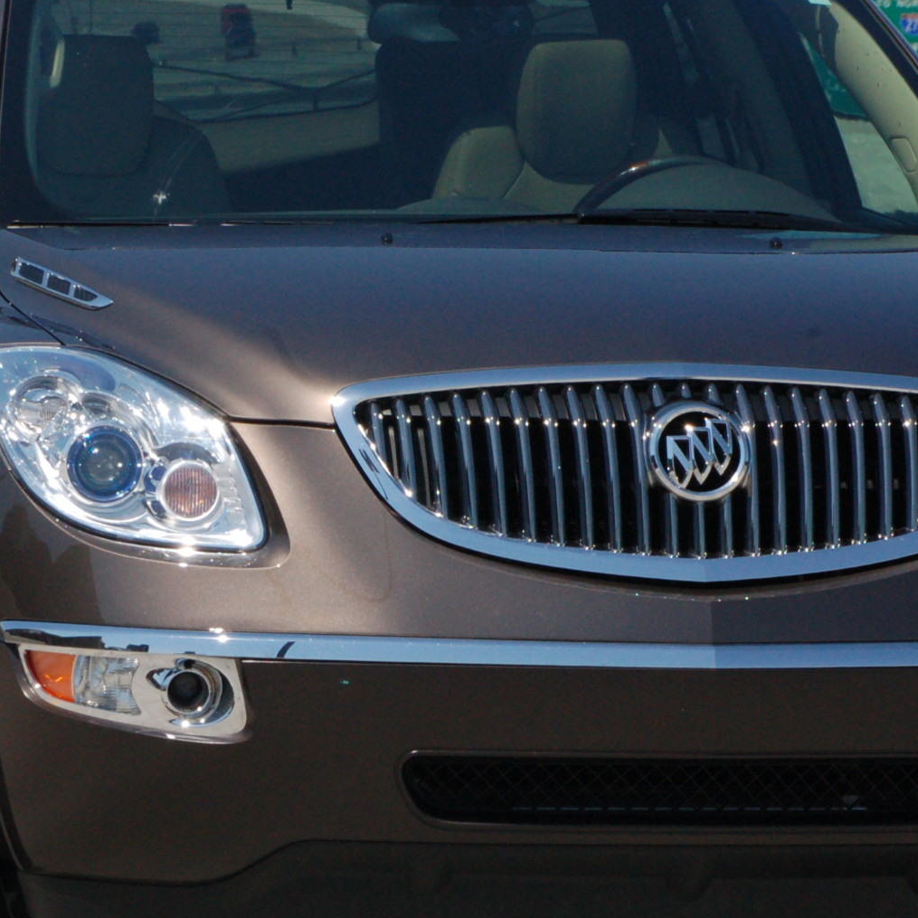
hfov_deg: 6.2
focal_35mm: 283
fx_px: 8491
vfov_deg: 6.2
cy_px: 476
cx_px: 412
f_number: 18
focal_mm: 100
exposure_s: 1/500
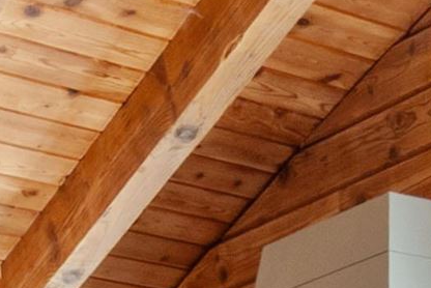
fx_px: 1593
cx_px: 395
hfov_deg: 15.2
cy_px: 778
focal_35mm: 133
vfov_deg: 8.9
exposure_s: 1/4
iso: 200
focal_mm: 12
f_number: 10
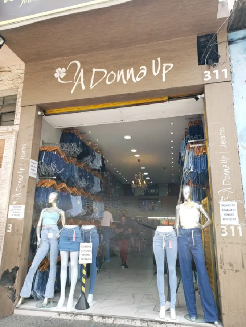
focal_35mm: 26
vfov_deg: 67.3
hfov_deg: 53.1
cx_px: 123
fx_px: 246
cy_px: 164
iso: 50
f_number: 2.4
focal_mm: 4.3
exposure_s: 1/208
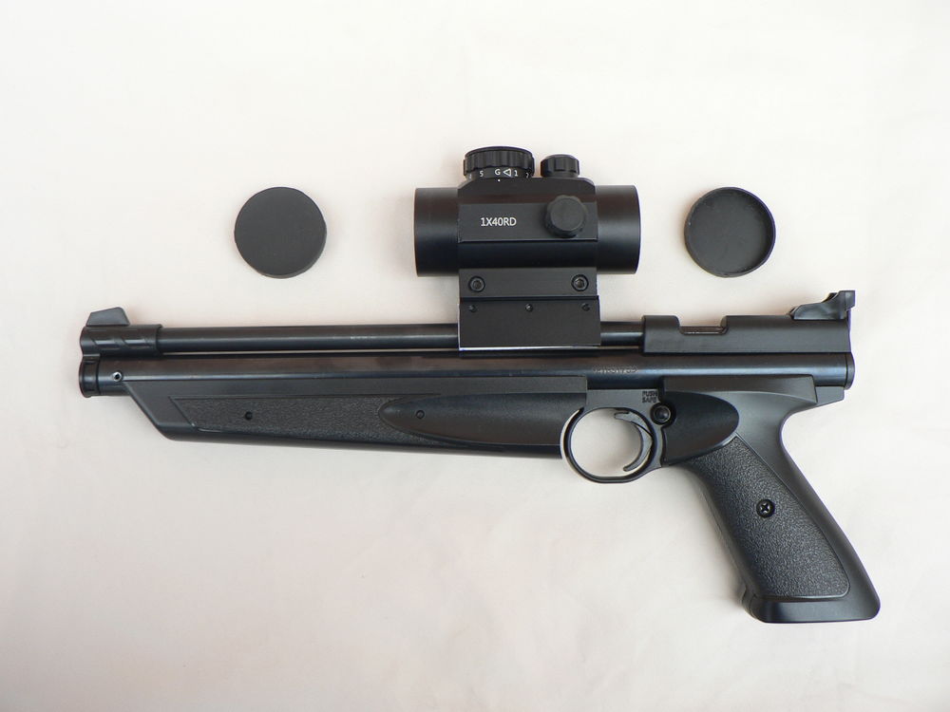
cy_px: 356
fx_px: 988
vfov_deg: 39.7
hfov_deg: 51.4
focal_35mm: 36
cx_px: 475
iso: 80
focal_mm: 6
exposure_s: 1/30
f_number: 2.8
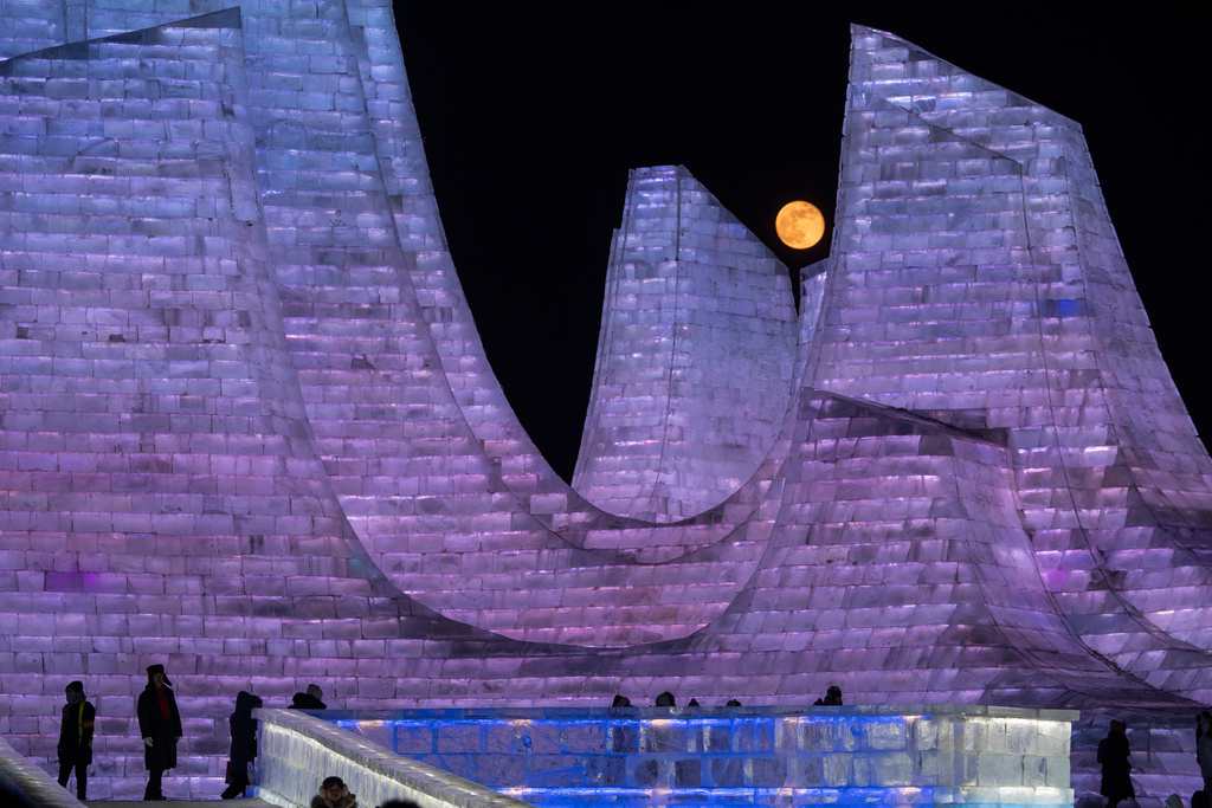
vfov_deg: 9.4
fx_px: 4916
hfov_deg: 14.1
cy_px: 404
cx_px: 606
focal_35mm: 146
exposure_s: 1/125
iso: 320
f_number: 5.6
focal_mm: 146
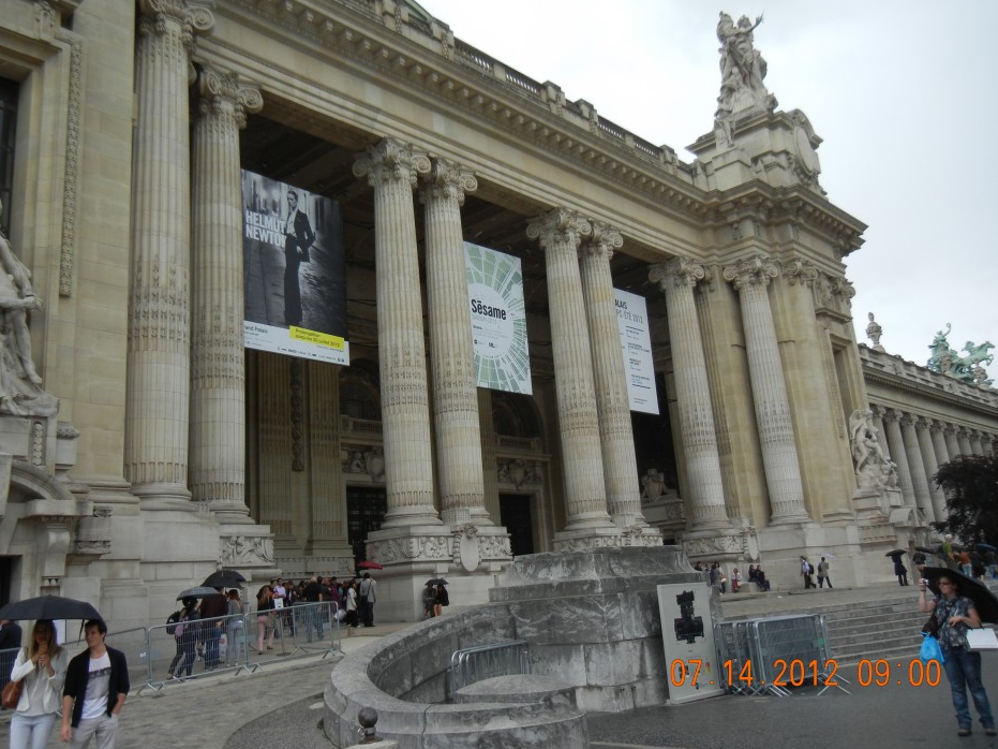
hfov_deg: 55.3
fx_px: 951
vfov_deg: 42.9
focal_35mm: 33
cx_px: 459
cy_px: 347
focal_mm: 5.4
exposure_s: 1/763
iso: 160
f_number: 3.5
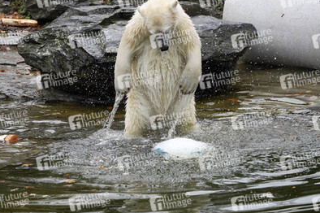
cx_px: 149
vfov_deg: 6.0
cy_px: 100
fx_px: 2034
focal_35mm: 229
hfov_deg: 9.0
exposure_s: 1/800
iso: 1600
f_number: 7.1
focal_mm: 200
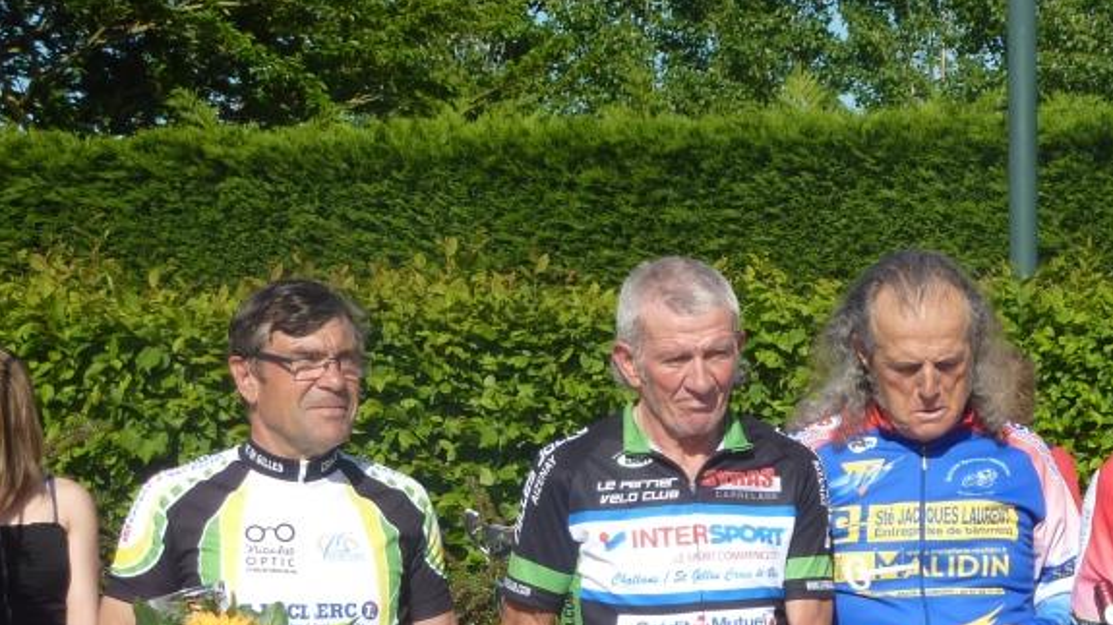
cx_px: 972
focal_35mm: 130
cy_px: 640
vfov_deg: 9.3
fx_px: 3835
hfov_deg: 16.3
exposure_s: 1/500
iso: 80
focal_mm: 11
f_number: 5
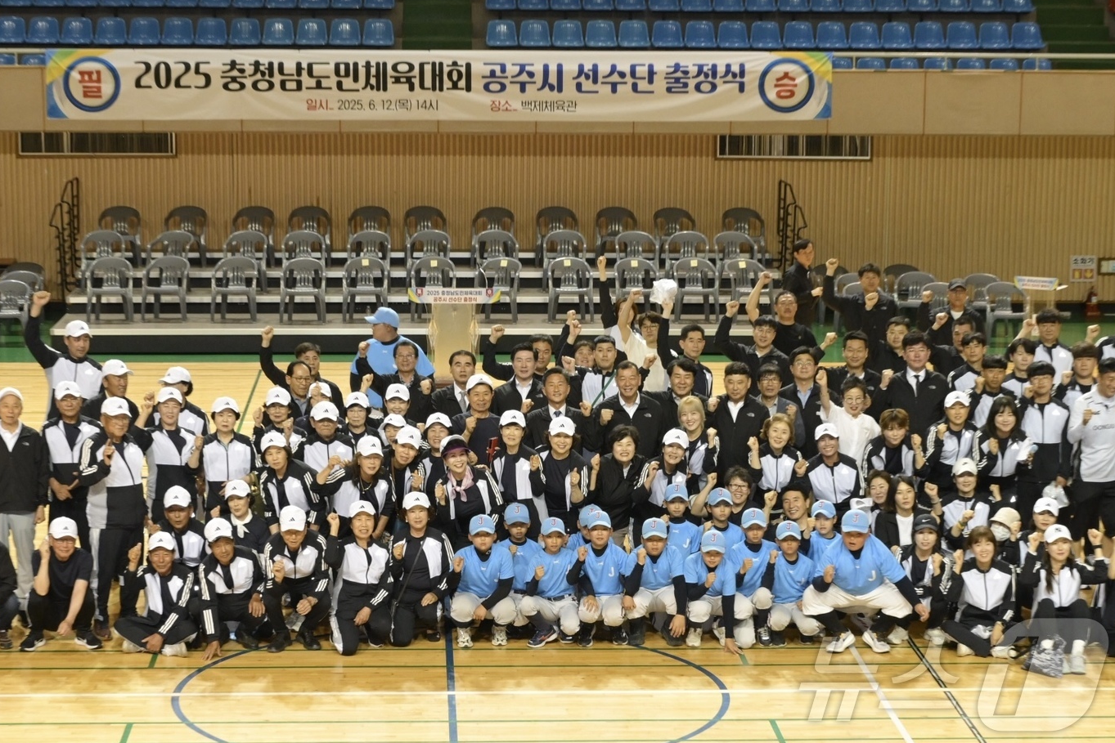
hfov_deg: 50.7
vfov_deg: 35.1
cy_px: 366
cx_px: 552
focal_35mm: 38
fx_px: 1177
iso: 2000
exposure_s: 1/160
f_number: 5
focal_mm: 37
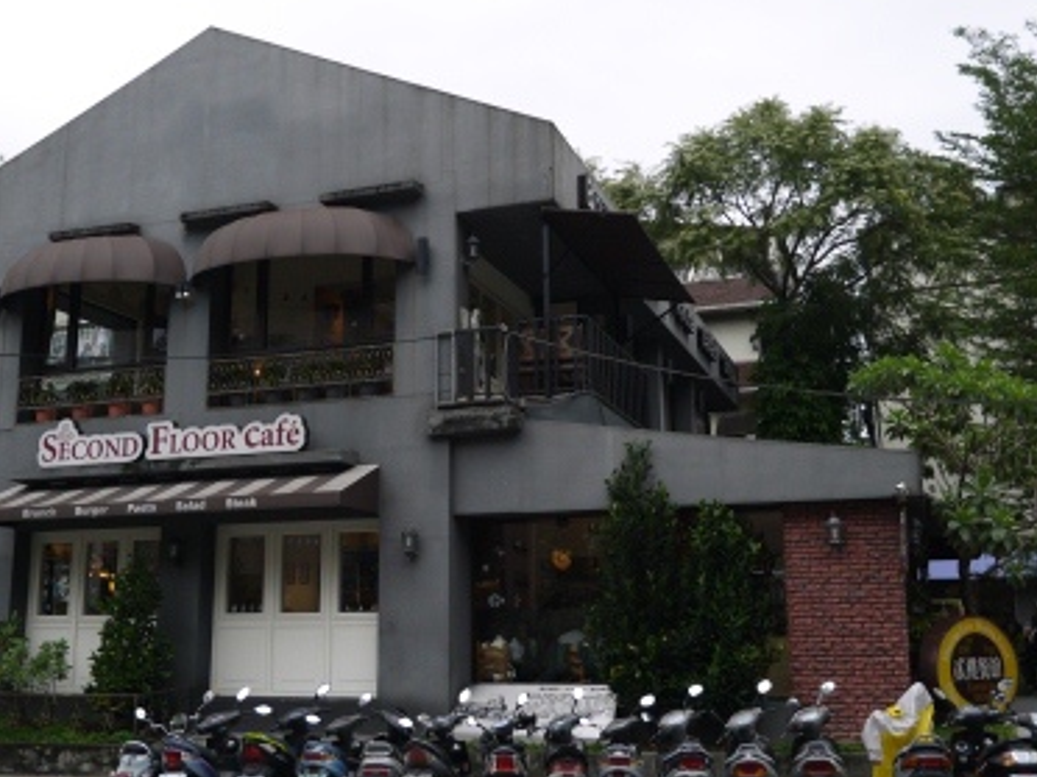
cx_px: 488
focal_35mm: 41
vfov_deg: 35.1
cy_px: 382
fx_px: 1228
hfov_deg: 45.8
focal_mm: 17
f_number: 4.1
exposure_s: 1/100
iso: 160
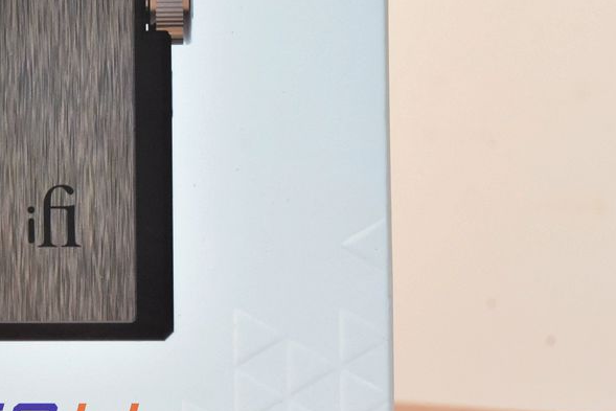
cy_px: 38
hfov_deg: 12.4
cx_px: -36
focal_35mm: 163
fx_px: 2790
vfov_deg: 8.4
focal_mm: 60
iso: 6400
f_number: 11
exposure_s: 1/80
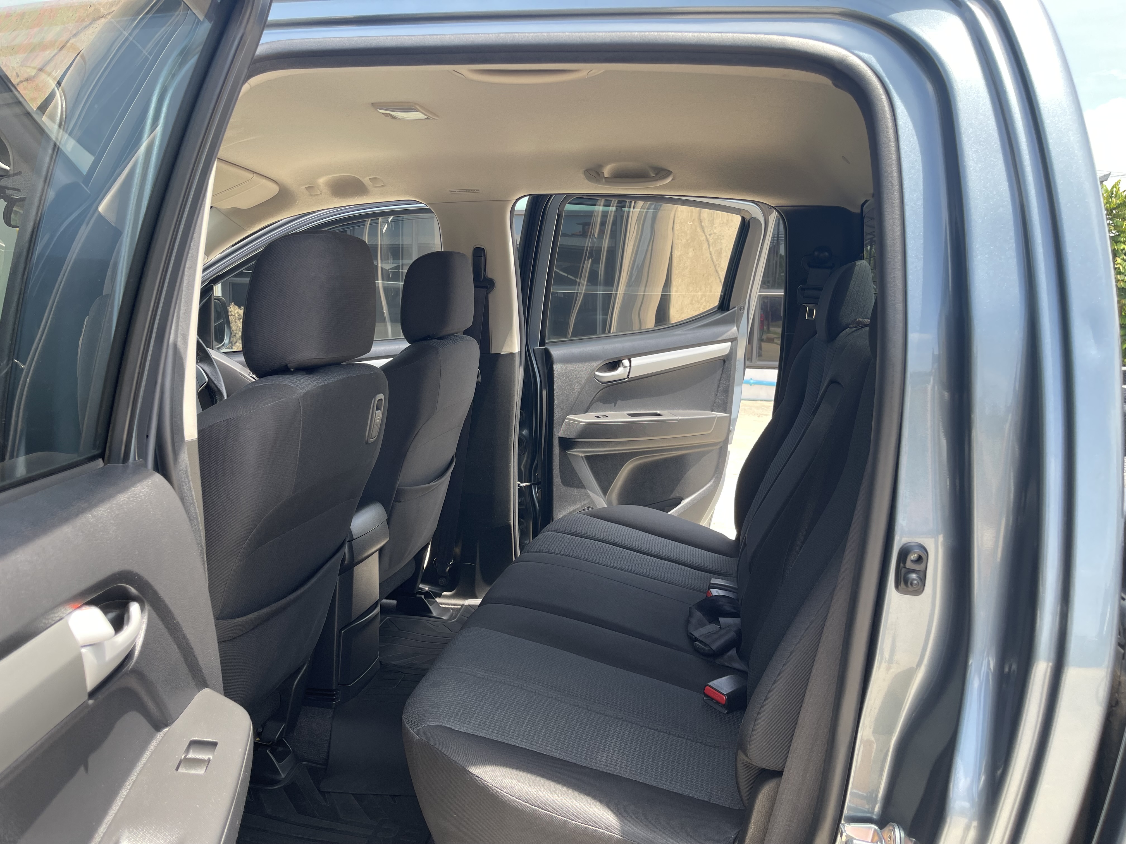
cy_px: 422
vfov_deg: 53.1
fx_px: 846
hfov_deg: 67.3
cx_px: 563
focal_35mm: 26
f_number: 1.6
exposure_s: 1/332
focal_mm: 5.1
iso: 32
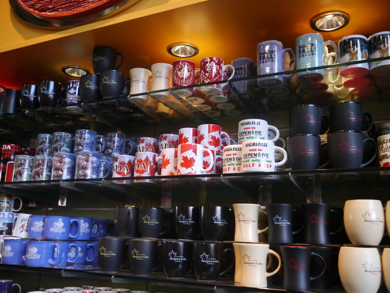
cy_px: 146
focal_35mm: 36
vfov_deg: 39.7
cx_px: 195
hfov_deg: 51.3
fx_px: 406
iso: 500
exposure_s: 1/60
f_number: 4
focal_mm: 18
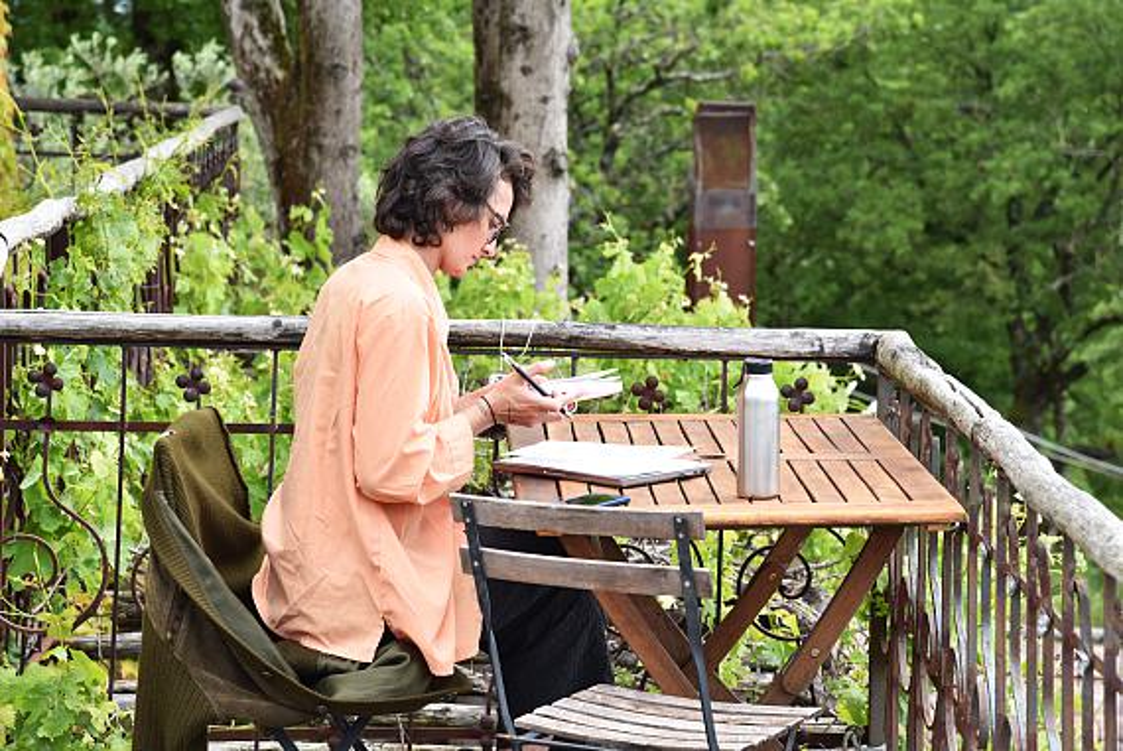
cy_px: 376
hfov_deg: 17.0
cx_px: 562
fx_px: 3746
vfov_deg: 11.4
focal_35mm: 120
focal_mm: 120
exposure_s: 1/125
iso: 400
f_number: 9
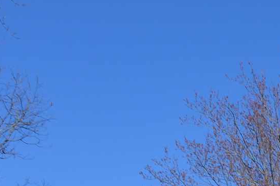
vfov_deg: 9.1
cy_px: 511
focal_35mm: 127
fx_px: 984
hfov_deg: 15.0
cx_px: 425
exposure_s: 1/320
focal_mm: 15
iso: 100
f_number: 9
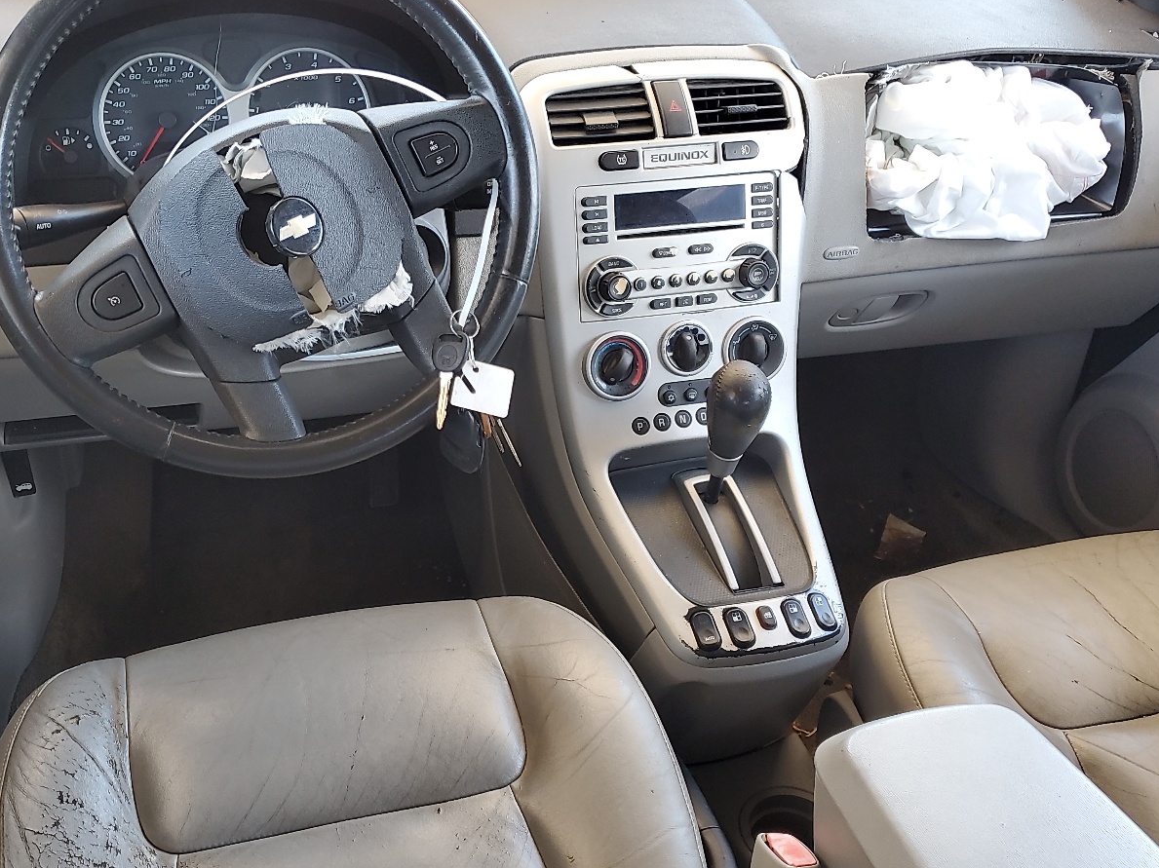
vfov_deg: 40.7
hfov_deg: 52.4
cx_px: 483
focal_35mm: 35
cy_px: 456
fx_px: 1172
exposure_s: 1/60.2
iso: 67
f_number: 1.5
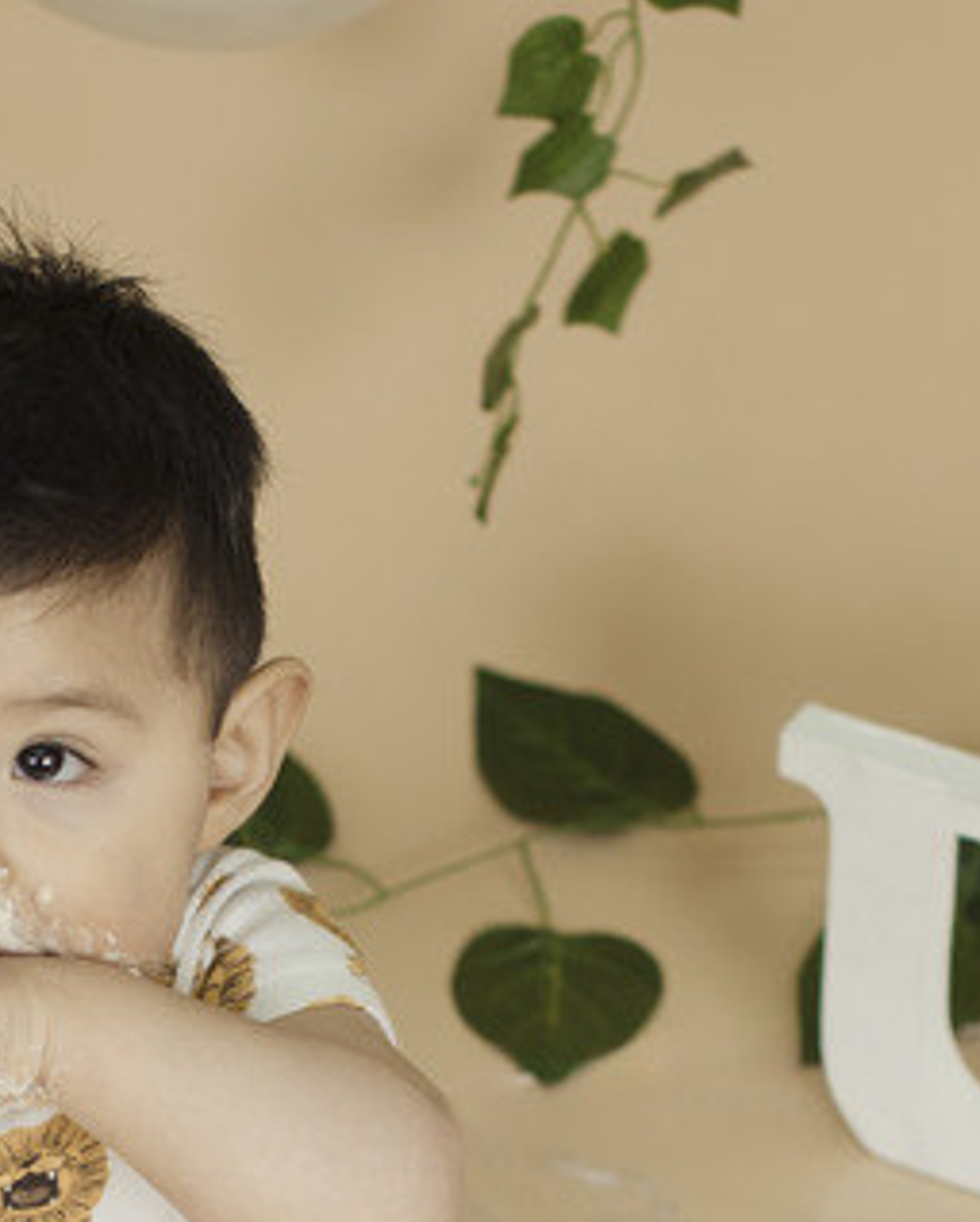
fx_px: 6408
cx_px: 284
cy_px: 1508
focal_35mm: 177
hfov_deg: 8.7
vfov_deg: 10.7
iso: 500
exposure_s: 1/200
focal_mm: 50
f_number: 3.2
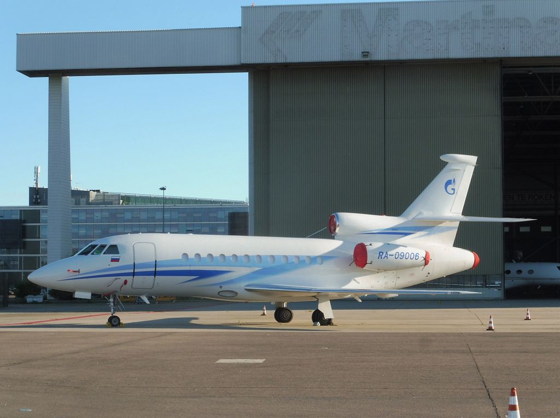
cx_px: 280
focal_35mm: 75
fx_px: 1211
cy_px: 209
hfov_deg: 26.0
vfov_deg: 19.6
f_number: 6.3
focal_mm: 13.3
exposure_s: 1/160
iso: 100
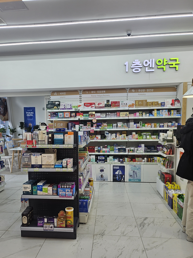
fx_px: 178
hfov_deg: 56.8
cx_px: 96
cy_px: 129
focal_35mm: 24
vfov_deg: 71.6
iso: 50
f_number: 1.8
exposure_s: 1/120
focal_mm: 5
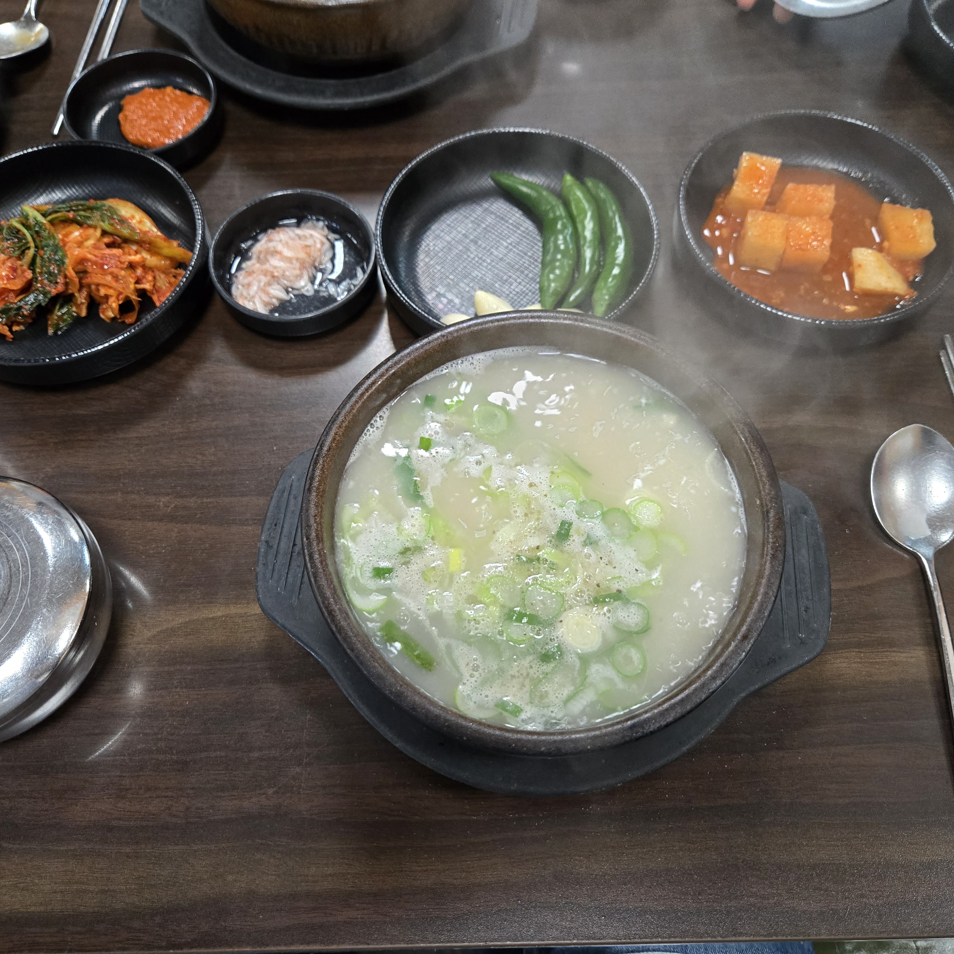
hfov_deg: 57.3
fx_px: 873
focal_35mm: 28
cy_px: 464
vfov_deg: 57.3
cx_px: 487
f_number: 1.8
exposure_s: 1/120
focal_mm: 5.4
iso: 640
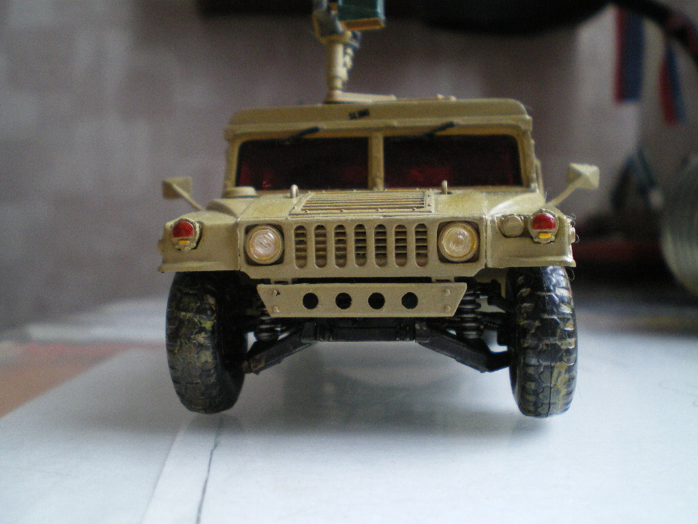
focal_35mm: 38
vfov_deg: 37.7
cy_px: 262
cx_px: 349
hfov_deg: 49.0
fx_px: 766
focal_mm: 6.3
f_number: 3.1
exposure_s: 1/4
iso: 400
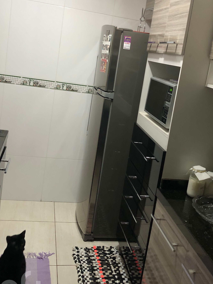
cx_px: 122
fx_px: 336
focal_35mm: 41
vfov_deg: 45.5
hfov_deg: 35.1
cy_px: 114
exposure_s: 1/9
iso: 100
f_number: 1.8
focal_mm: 3.99
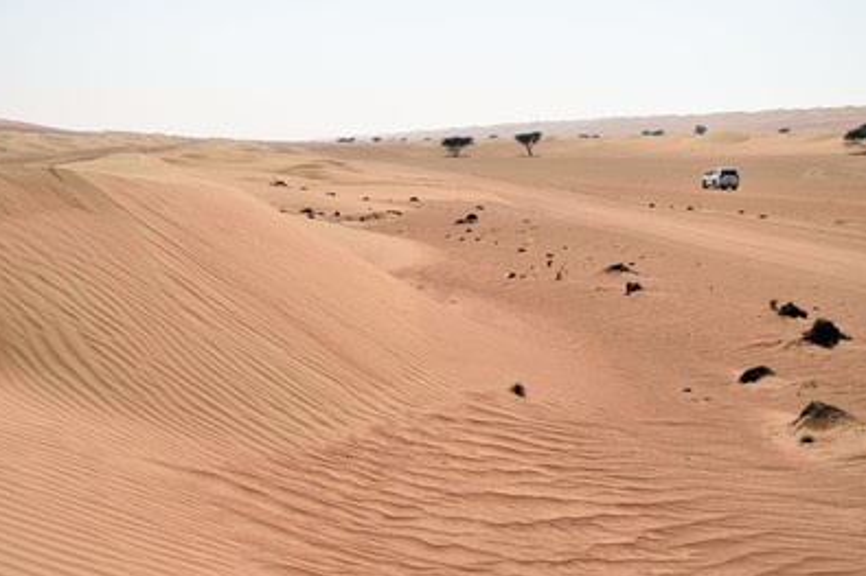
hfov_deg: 40.4
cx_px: 451
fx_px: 1178
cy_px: 289
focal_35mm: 49
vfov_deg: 27.5
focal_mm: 46
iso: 200
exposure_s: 1/400
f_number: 13
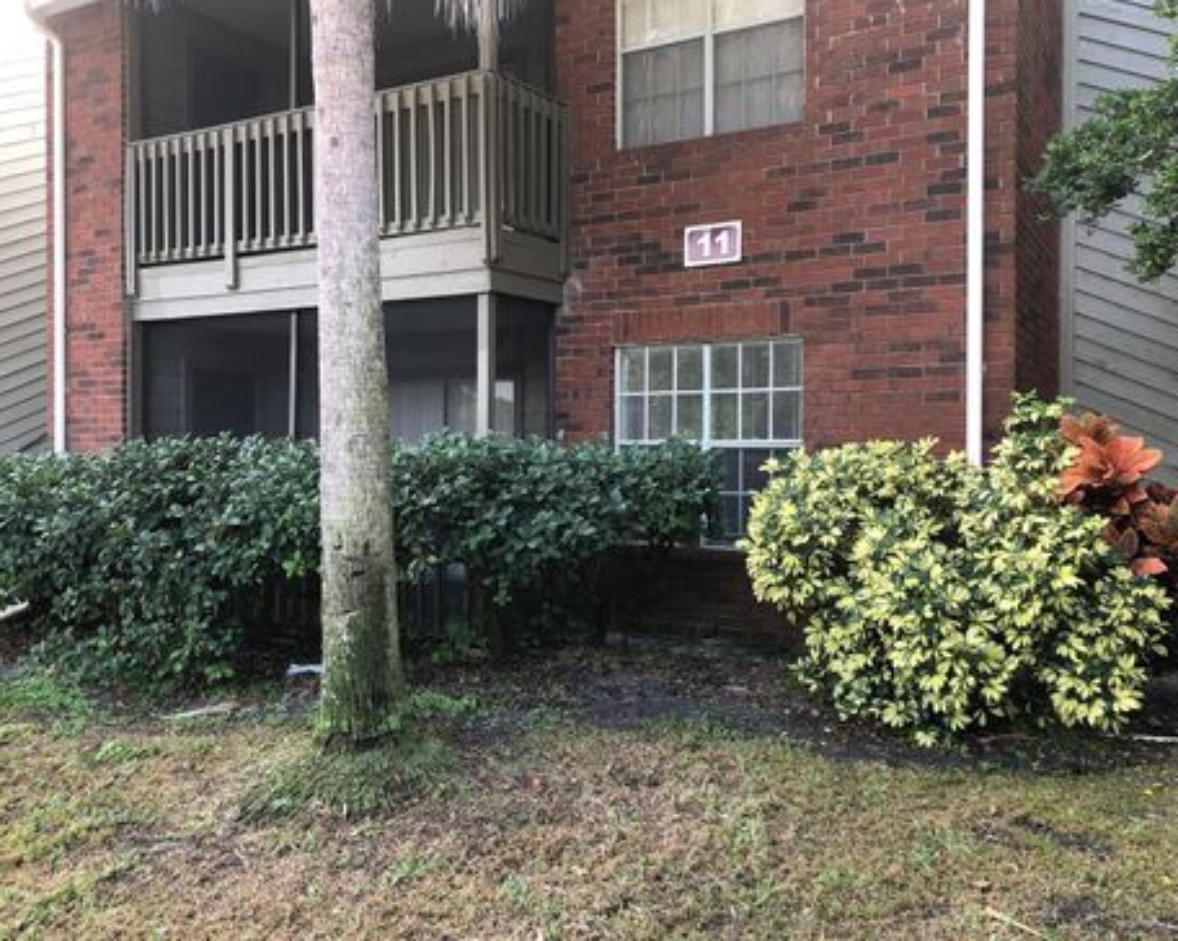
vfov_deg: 48.4
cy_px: 459
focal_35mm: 30
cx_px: 581
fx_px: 1045
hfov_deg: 58.8
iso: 40
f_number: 1.8
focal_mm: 3.99
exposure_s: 1/120
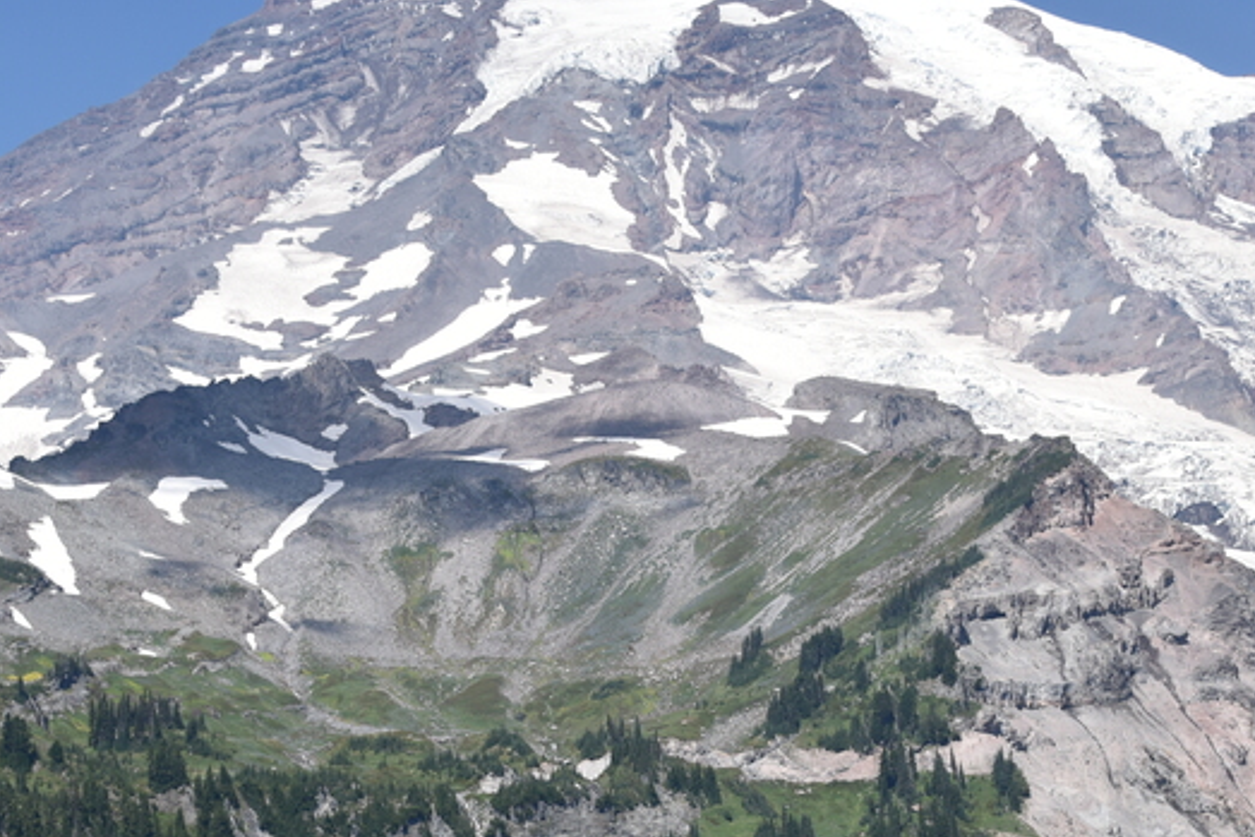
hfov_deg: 21.9
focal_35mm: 93
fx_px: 3243
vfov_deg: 14.6
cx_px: 768
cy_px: 715
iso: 100
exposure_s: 1/320
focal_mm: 38
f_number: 9
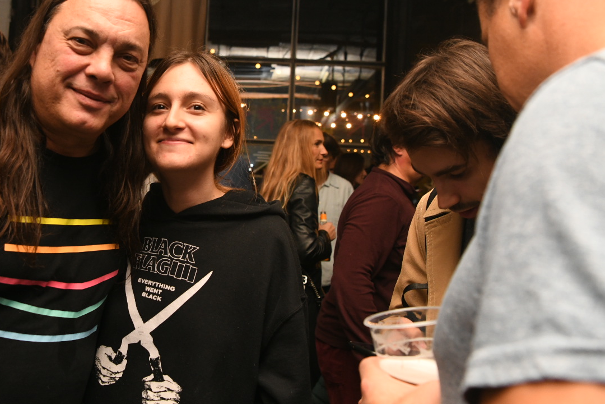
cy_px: 163
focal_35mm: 36
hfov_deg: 51.6
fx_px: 605
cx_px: 177
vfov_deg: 36.7
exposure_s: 1/60
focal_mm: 24
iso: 2000
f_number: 4.5
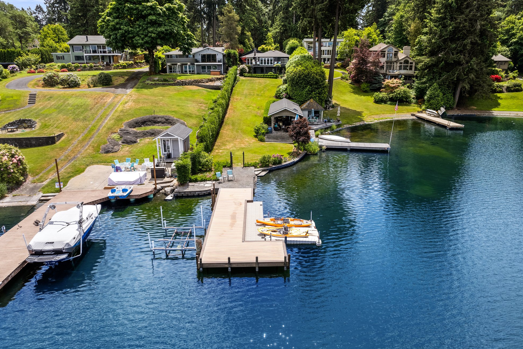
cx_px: 263
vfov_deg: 55.1
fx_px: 334
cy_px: 174
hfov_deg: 76.1
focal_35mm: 23
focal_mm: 8.38
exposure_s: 1/730
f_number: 2.8
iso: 100
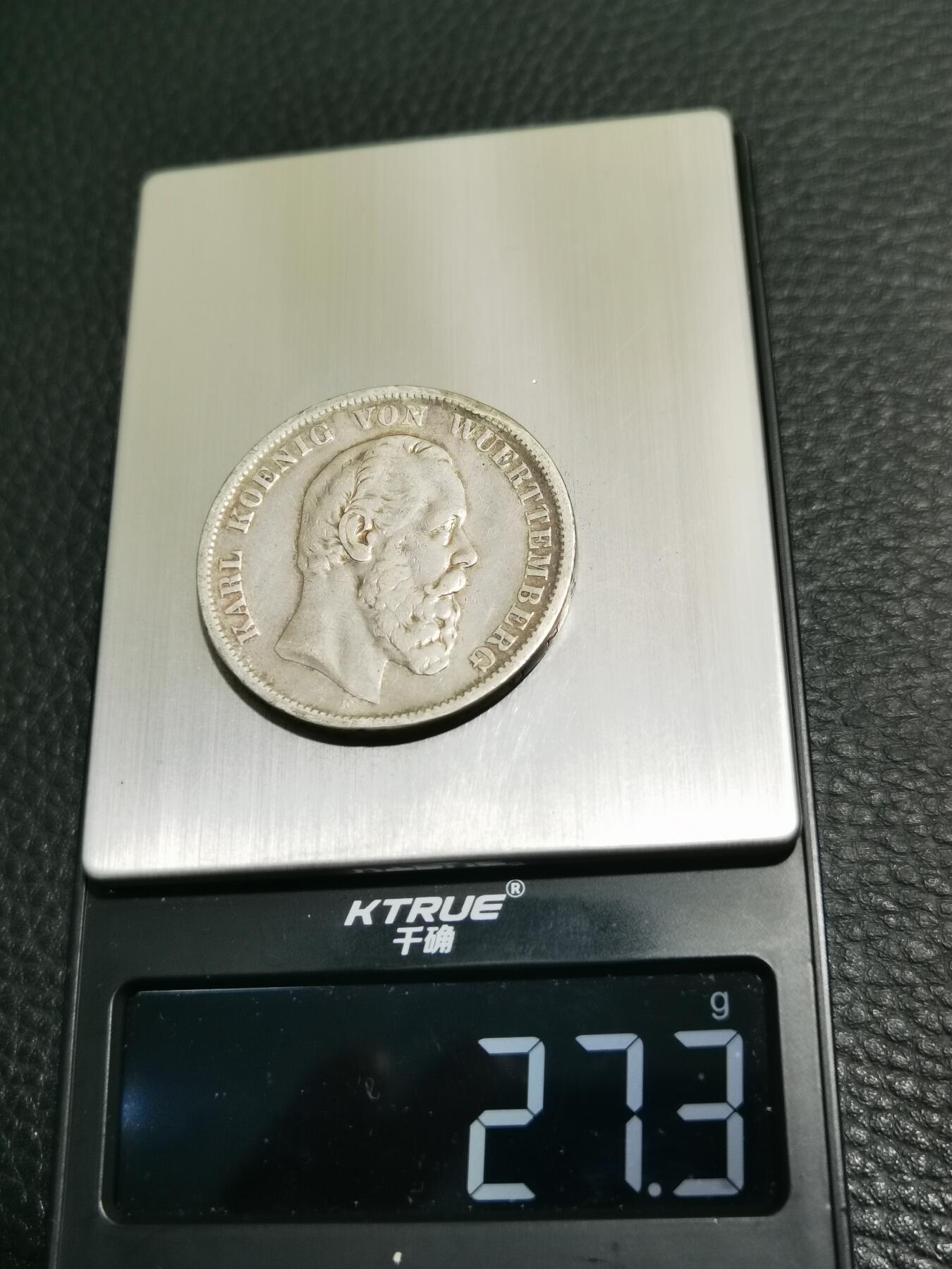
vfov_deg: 47.9
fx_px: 1430
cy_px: 634
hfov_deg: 36.8
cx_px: 476
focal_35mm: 39
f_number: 1.9
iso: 125
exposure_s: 1/100
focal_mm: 6.67
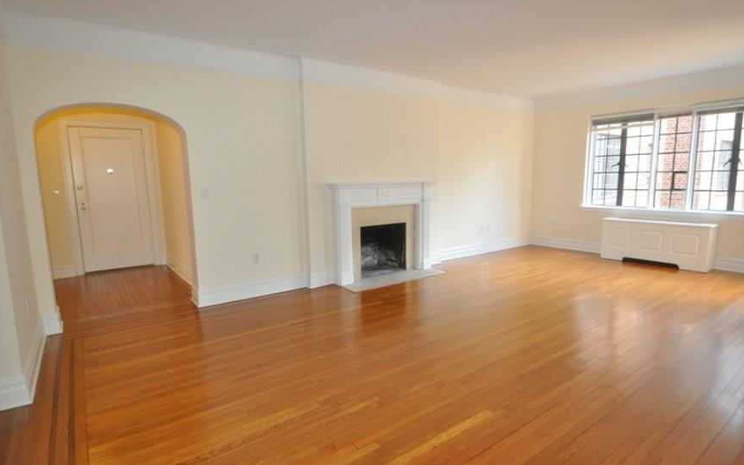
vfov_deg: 65.0
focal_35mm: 18
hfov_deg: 91.1
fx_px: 365
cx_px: 379
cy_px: 241
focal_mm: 10
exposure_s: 1/60
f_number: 4
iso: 800
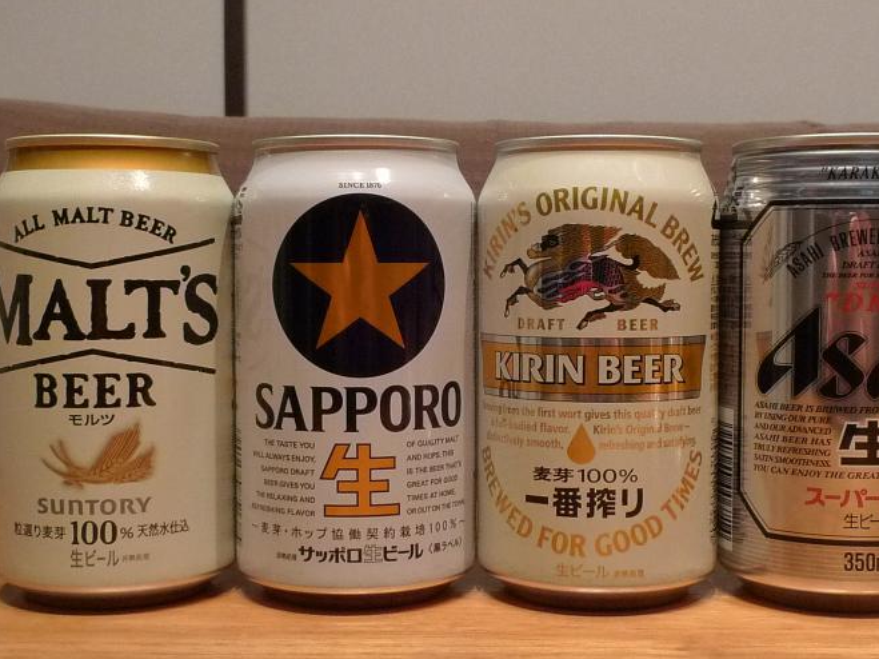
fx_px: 1295
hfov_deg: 37.5
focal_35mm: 51
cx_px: 466
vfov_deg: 28.6
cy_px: 324
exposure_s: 1/13
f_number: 5.6
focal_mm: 5.1
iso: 400
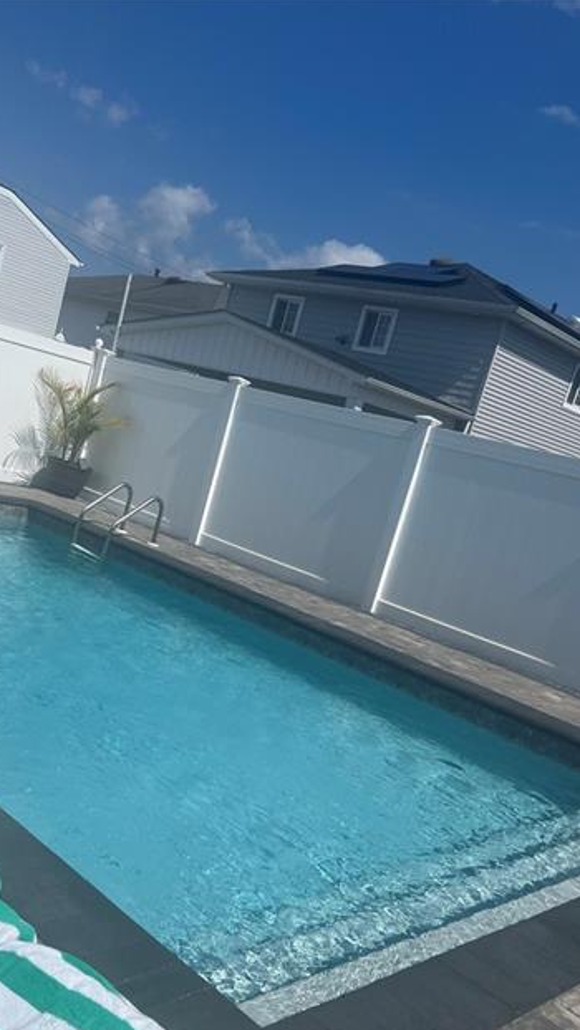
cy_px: 631
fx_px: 957
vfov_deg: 56.1
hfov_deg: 33.5
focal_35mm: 35
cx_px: 201
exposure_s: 1/11364
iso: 50
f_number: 1.5
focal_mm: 5.7
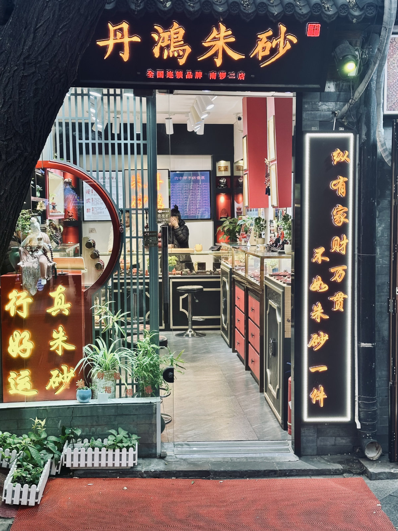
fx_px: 736
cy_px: 266
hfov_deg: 30.3
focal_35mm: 48
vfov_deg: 39.7
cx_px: 199
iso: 50
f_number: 1.8
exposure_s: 1/100
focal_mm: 6.9
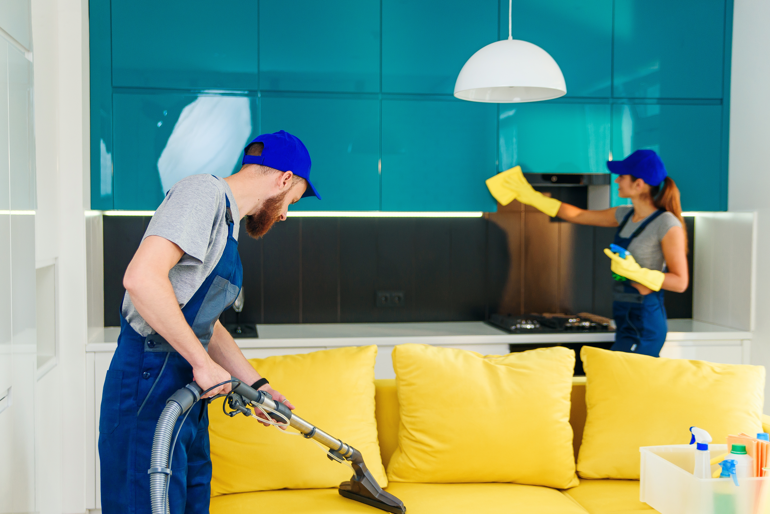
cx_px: 385
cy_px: 257
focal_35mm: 45
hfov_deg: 43.6
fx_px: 963
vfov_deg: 29.9
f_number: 2.8
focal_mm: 45
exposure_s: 1/400
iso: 640
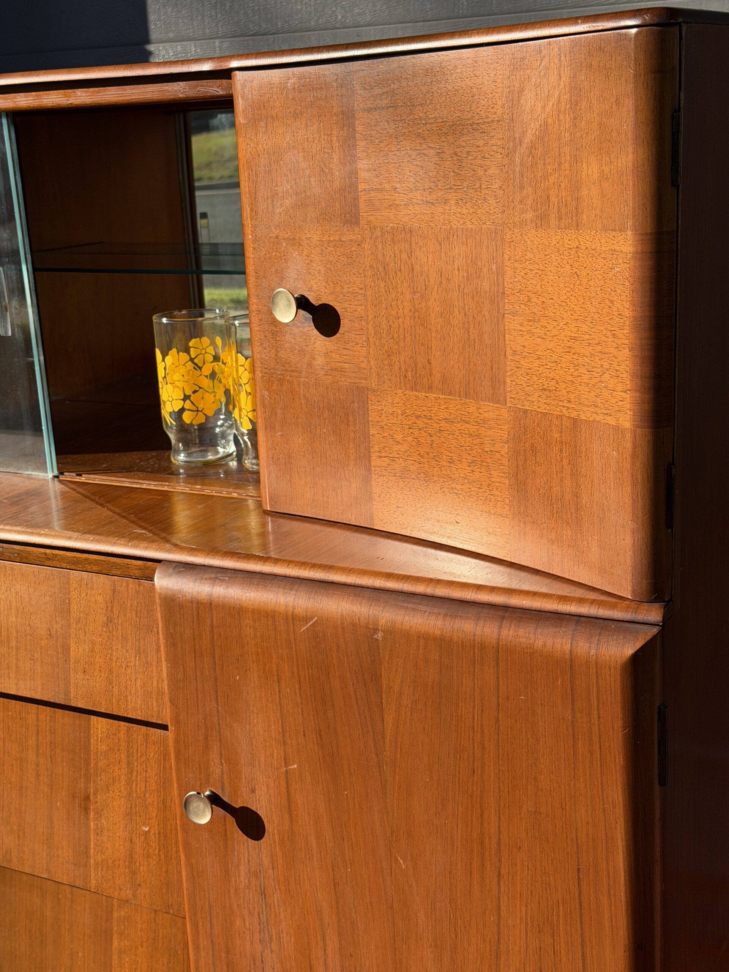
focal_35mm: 48
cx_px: 364
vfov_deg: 39.7
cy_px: 486
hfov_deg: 30.3
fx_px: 1348
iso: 64
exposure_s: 1/1838
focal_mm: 6.76
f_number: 1.78
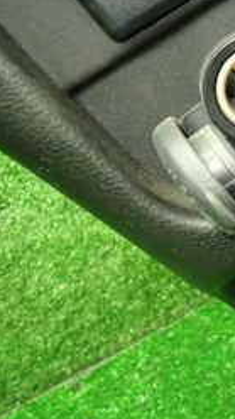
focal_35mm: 66
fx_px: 733
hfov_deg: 14.8
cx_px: 475
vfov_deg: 31.9
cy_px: 223
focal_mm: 4.5
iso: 400
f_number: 2
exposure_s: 1/30
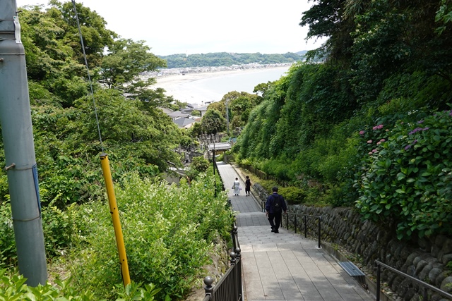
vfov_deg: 36.9
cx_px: 226
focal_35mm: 36
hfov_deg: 53.1
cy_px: 150
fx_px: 452
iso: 125
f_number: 5
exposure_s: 1/250
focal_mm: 13.29
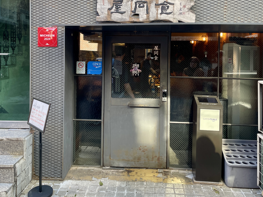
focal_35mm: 35
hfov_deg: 52.6
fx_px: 266
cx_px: 131
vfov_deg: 40.0
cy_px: 61
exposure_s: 1/121
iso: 64
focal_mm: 4.2
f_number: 1.6
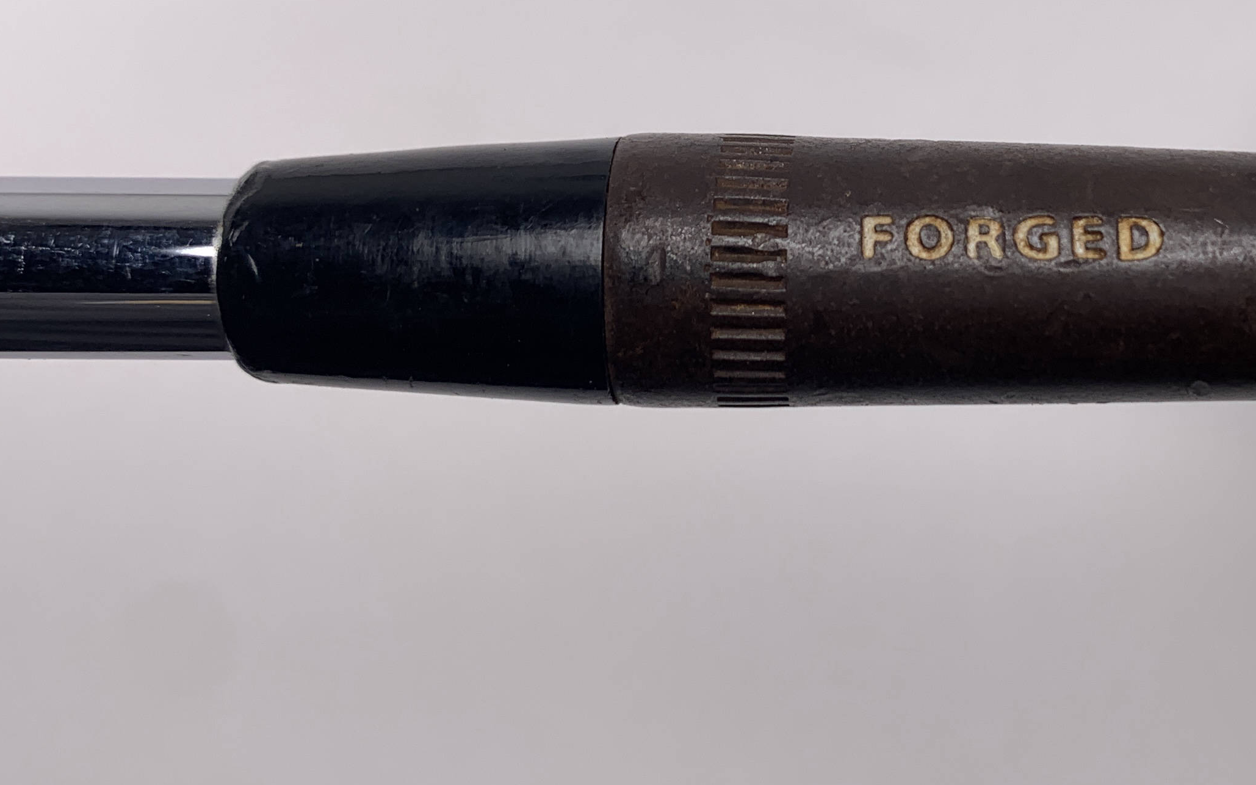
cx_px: 906
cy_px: 206
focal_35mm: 54
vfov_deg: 23.7
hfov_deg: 36.8
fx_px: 1848
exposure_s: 1/207
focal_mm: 4.25
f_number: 1.8
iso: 25
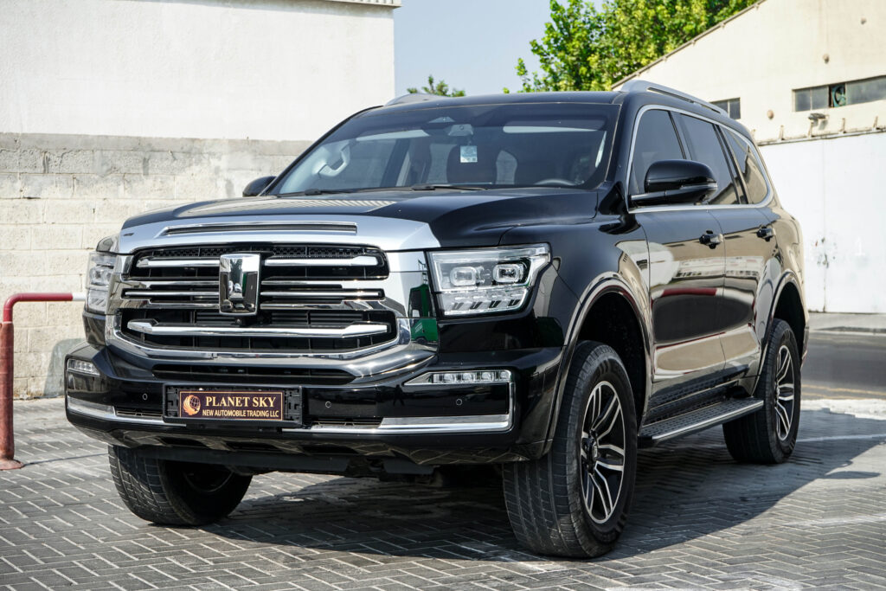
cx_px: 443
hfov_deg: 34.5
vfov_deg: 23.4
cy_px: 296
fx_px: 1428
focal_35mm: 58
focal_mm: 58
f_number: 9
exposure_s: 1/500
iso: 320
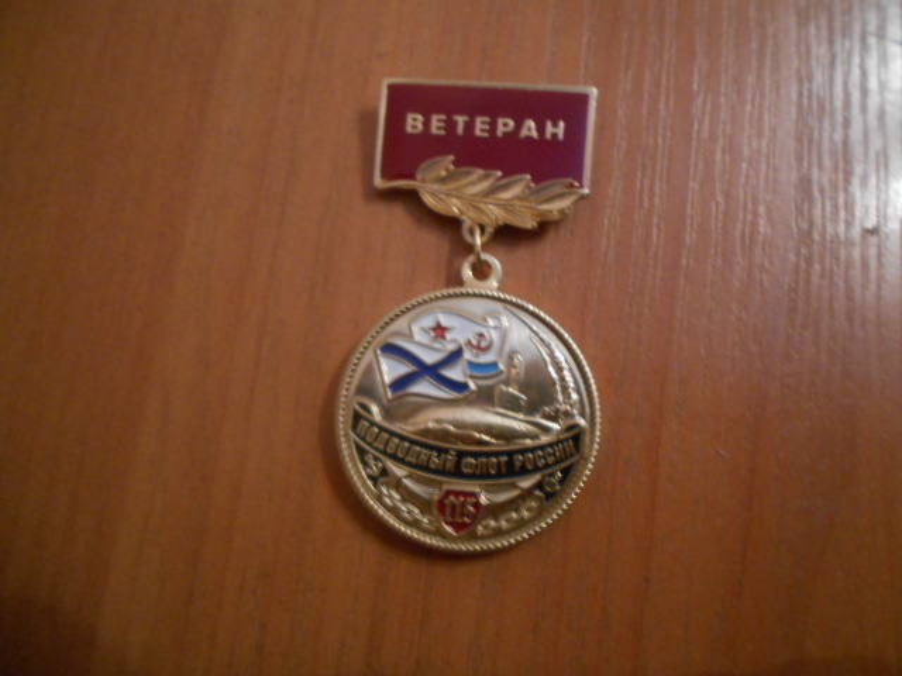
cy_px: 338
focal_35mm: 26
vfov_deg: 53.1
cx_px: 451
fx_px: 677
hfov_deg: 67.3
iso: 400
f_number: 3.2
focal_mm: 4.6
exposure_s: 1/10
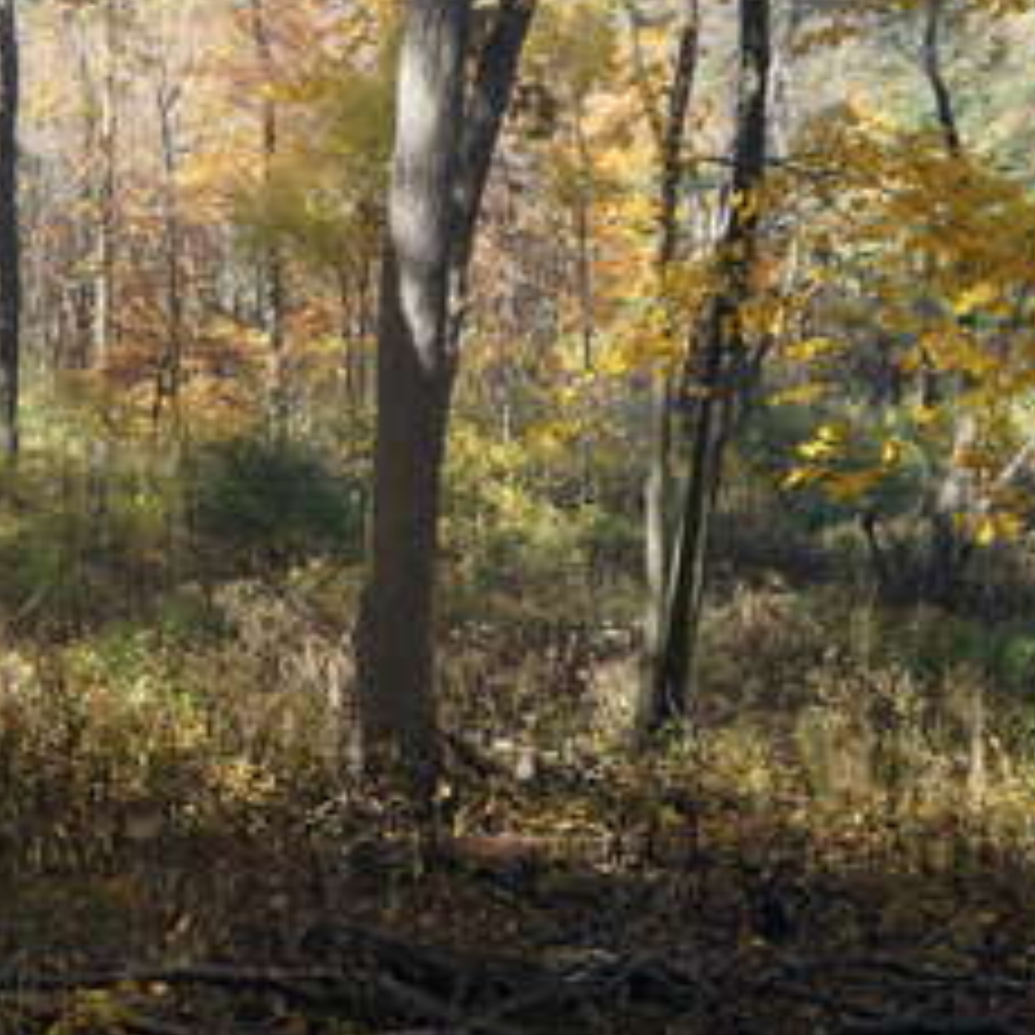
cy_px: 416
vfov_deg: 24.3
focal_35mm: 71
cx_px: -270
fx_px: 2402
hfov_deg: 22.1
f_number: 4.5
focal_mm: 16
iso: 100
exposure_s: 1/160
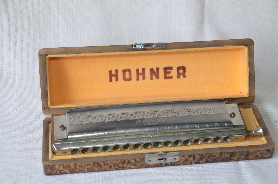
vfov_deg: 18.8
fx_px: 555
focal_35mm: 72
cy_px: 92
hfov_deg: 28.1
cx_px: 139
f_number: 5.6
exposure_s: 1/200
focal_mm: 48
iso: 400
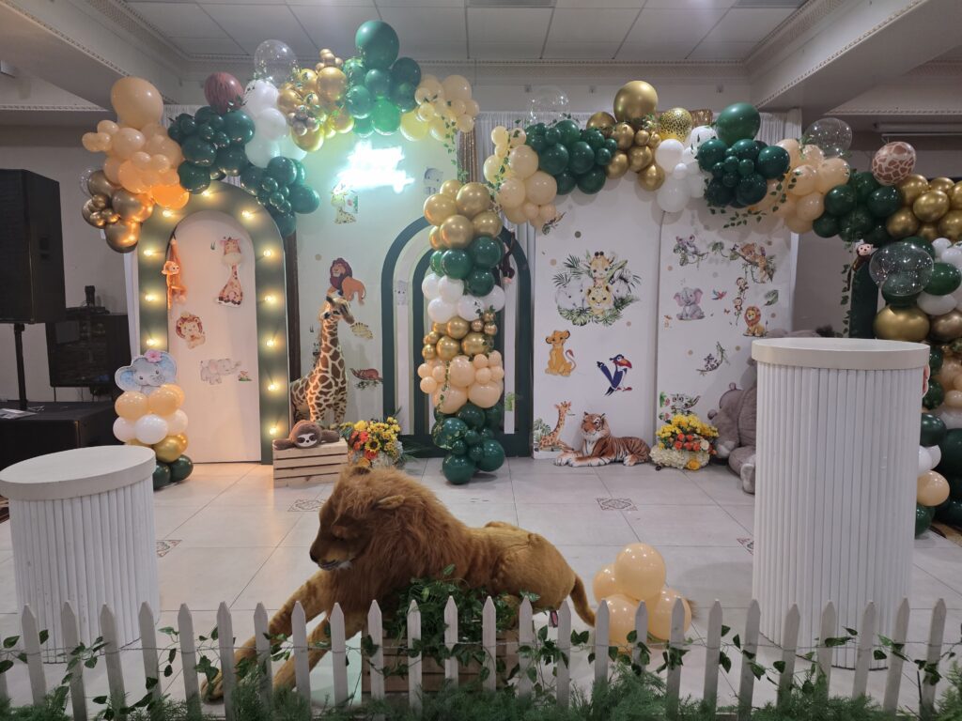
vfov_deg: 58.9
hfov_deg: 73.9
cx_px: 481
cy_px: 360
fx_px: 639
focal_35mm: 23
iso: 500
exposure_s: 1/120
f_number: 1.7
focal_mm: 6.3
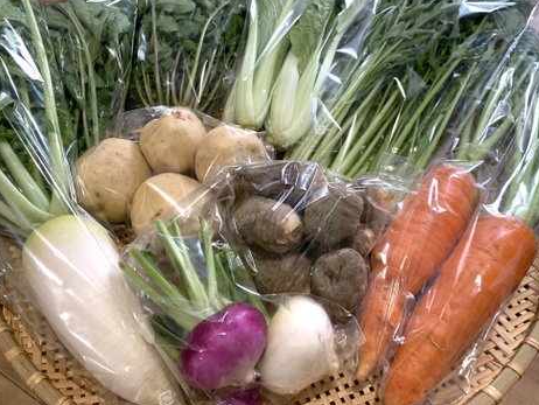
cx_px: 273
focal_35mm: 27
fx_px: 421
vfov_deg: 51.4
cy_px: 207
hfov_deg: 65.3
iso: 400
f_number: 1.8
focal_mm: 4.25
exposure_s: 1/52
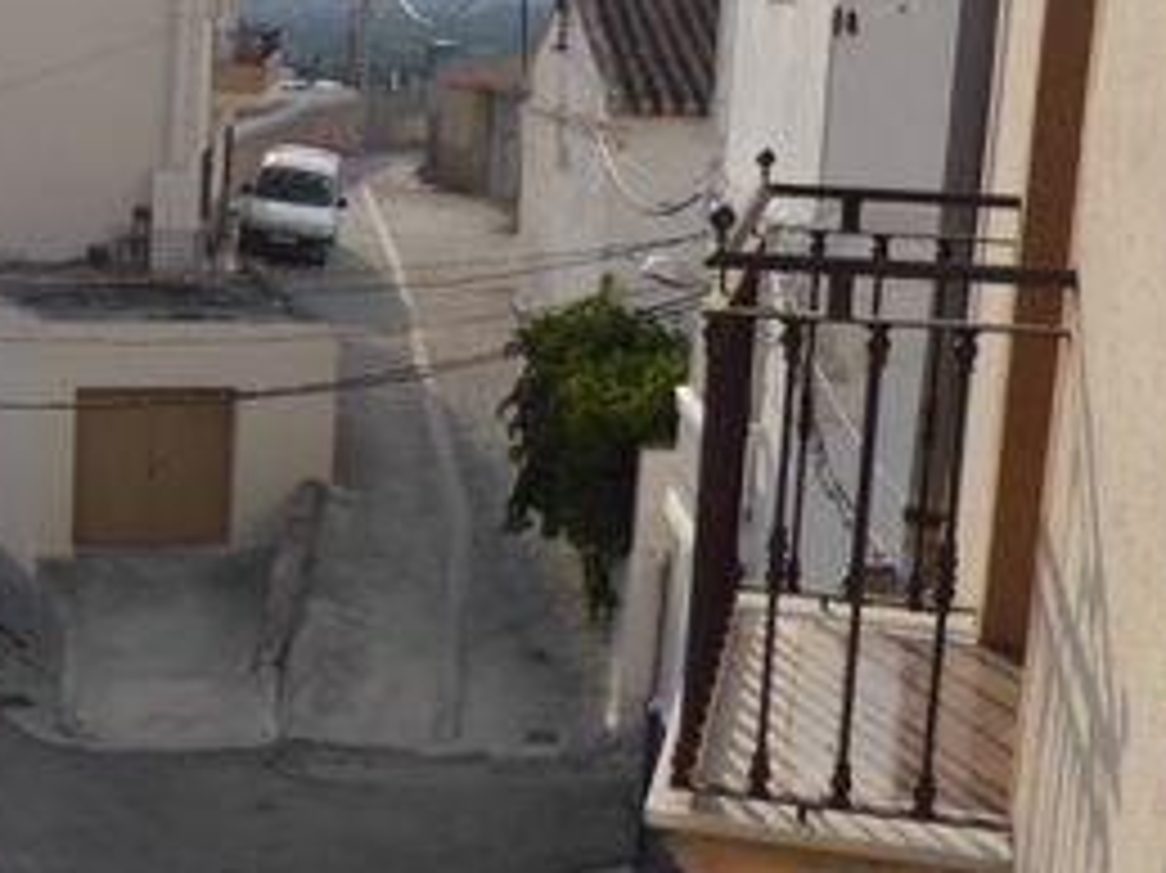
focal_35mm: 68
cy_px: 378
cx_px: -65
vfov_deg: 21.6
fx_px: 2289
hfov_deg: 26.6
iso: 100
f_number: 3.3
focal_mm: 4.3
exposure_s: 1/800
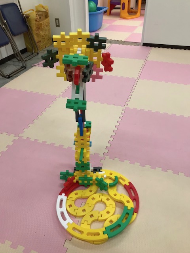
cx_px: 95
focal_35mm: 28
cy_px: 126
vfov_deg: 63.4
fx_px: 205
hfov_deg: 49.7
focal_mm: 3.99
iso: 32
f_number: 1.8
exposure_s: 1/60
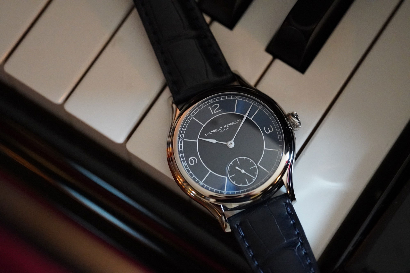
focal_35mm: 105
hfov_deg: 19.5
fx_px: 1196
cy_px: 136
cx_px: 205
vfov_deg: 13.0
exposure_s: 1/50
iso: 6400
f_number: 2.8
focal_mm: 70
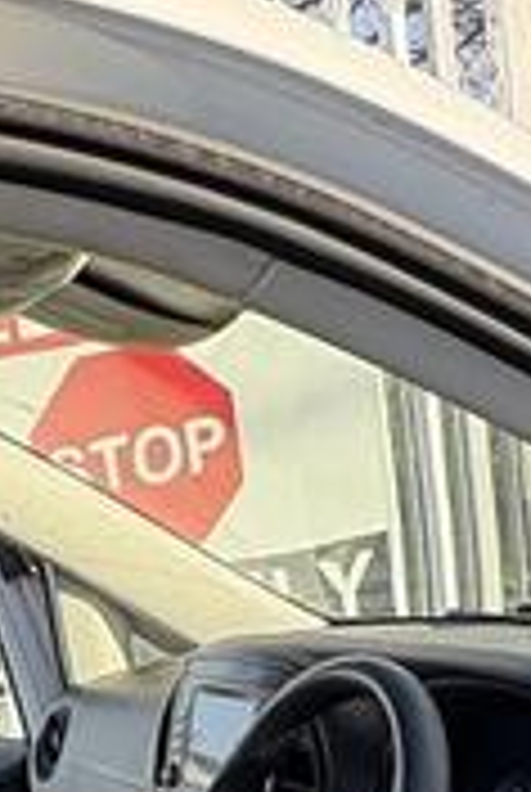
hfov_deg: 18.2
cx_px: 63
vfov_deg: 23.5
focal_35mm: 74
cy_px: 1076
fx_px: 1631
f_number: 2.2
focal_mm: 2.22
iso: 64
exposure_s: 1/192
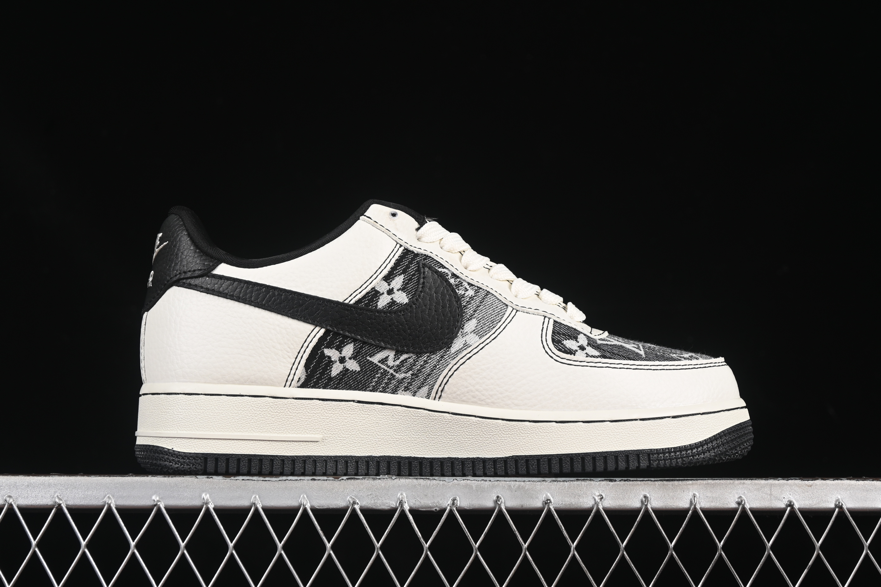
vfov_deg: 18.2
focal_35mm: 75
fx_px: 1835
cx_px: 440
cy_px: 294
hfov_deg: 27.0
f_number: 7.1
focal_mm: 50
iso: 160
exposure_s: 1/80
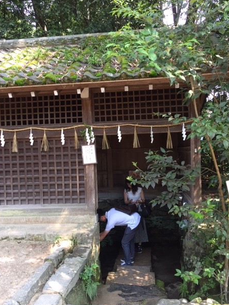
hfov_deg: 45.4
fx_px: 274
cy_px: 157
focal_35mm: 31
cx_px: 116
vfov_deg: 58.3
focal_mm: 4.15
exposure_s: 1/120
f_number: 2.2
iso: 50
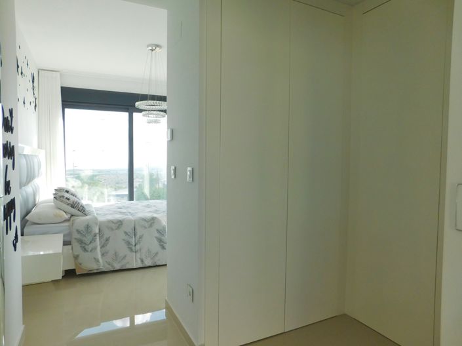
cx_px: 231
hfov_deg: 74.0
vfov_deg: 58.8
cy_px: 173
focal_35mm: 23
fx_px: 307
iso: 125
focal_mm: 4
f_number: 3
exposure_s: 1/400
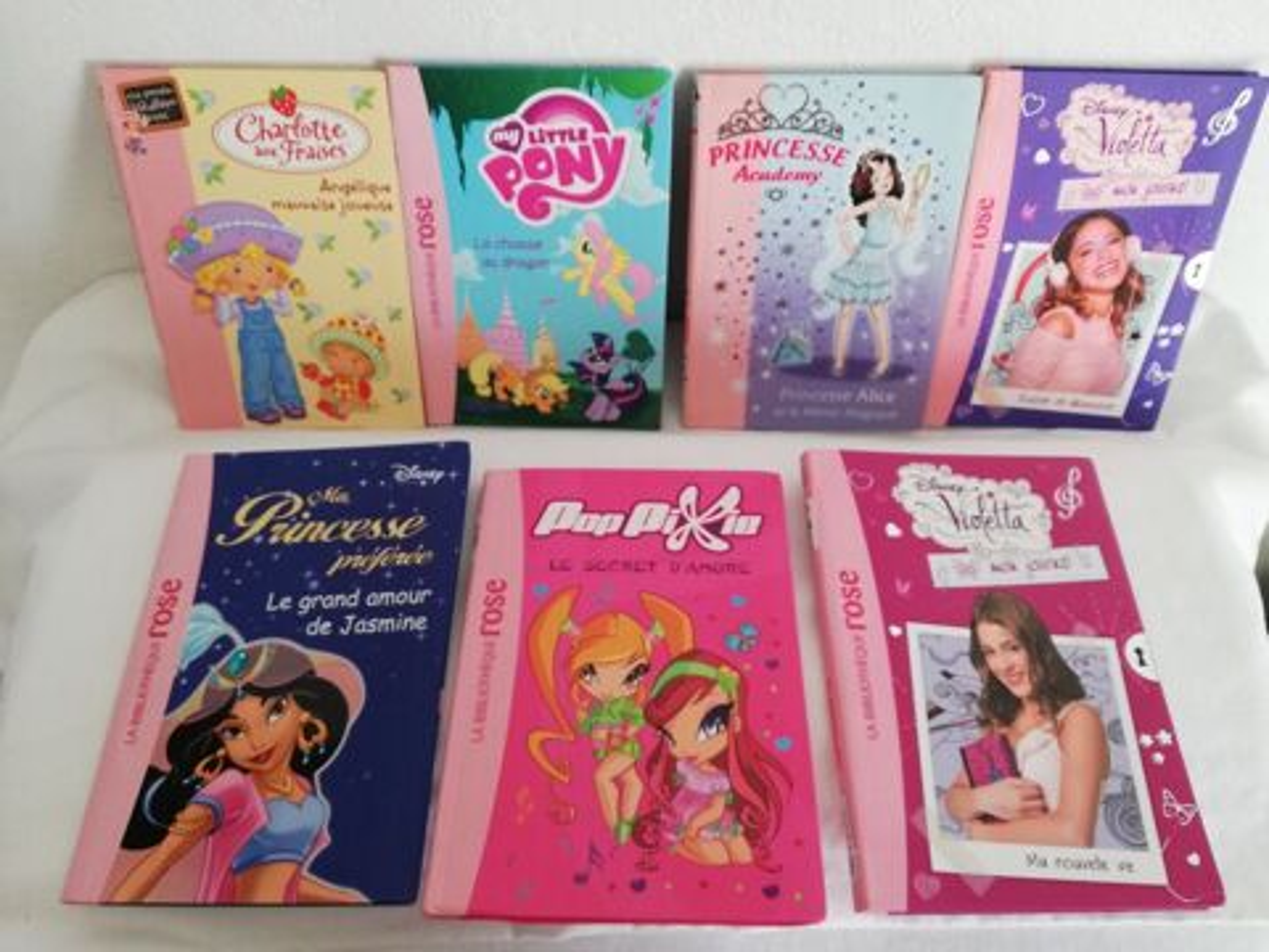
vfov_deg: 53.1
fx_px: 953
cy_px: 476
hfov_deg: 67.3
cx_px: 634
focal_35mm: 26
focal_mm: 3.81
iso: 100
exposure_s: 1/60
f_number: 2.2
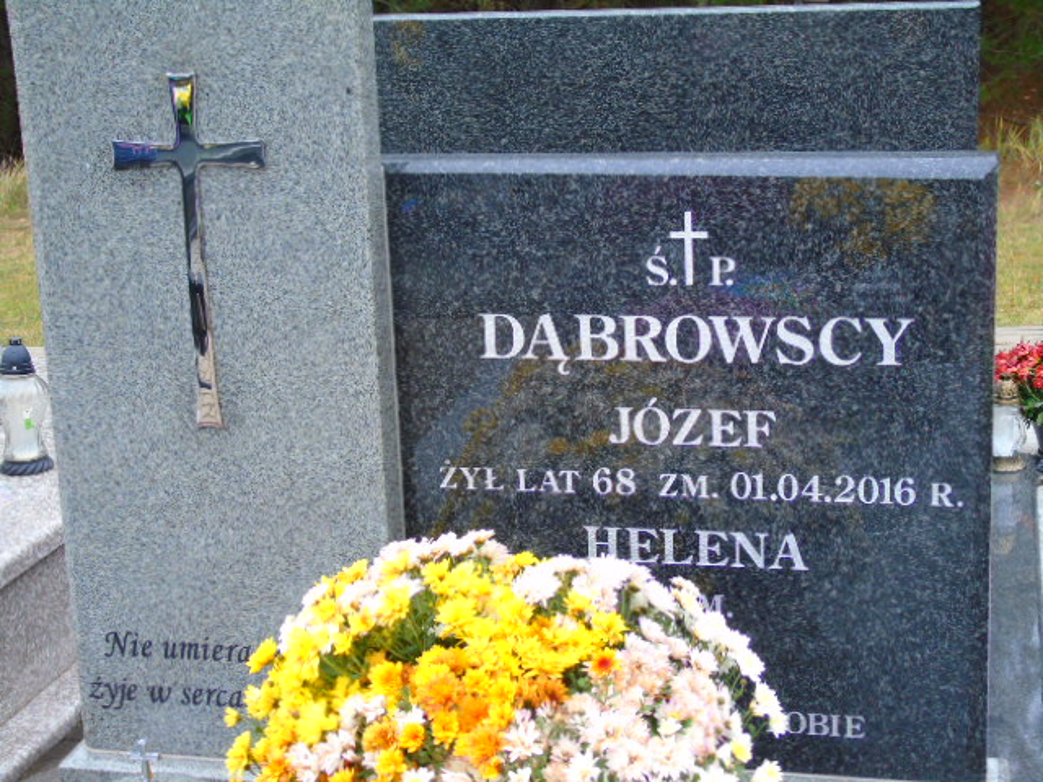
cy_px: 391
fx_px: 1868
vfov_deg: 23.7
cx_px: 522
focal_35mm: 62
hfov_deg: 31.2
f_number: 4.5
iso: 100
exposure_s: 1/30
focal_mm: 11
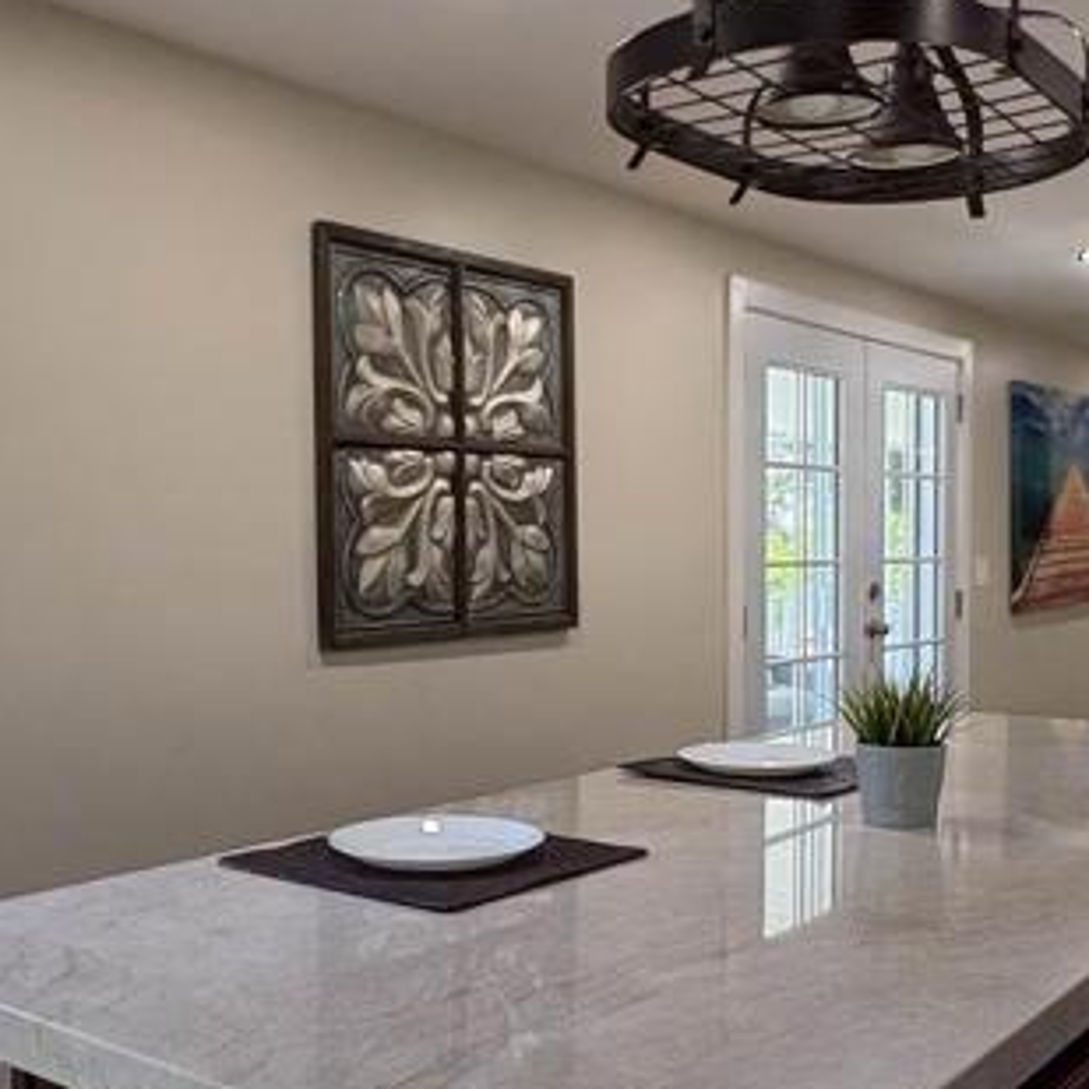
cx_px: 504
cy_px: 606
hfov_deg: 40.9
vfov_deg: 40.9
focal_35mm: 41
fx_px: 1459
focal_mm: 2.22
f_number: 2.2
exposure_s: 1/120
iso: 125
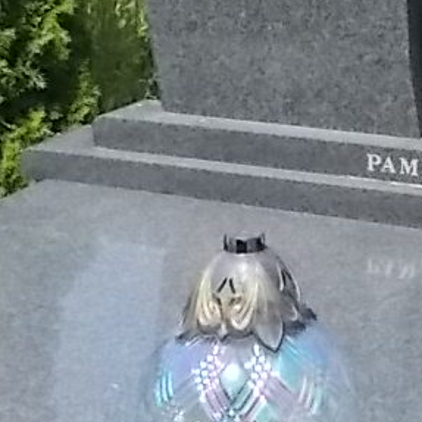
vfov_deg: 13.5
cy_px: 371
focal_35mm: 128
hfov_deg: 13.6
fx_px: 1765
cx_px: 315
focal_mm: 4.6
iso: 400
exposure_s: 1/500
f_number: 8
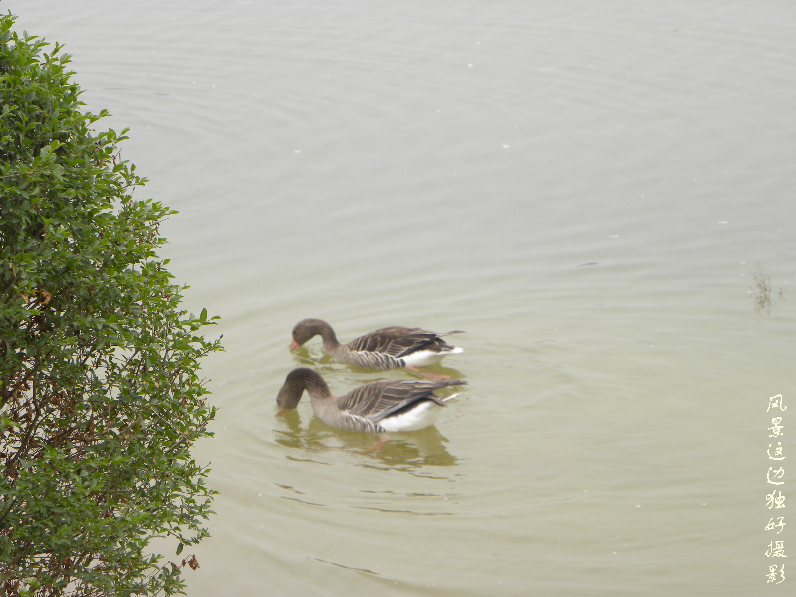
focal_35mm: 162
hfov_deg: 12.2
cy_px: 298
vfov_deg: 9.2
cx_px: 398
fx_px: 3725
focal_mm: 28.8
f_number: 4.5
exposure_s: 1/171
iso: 64
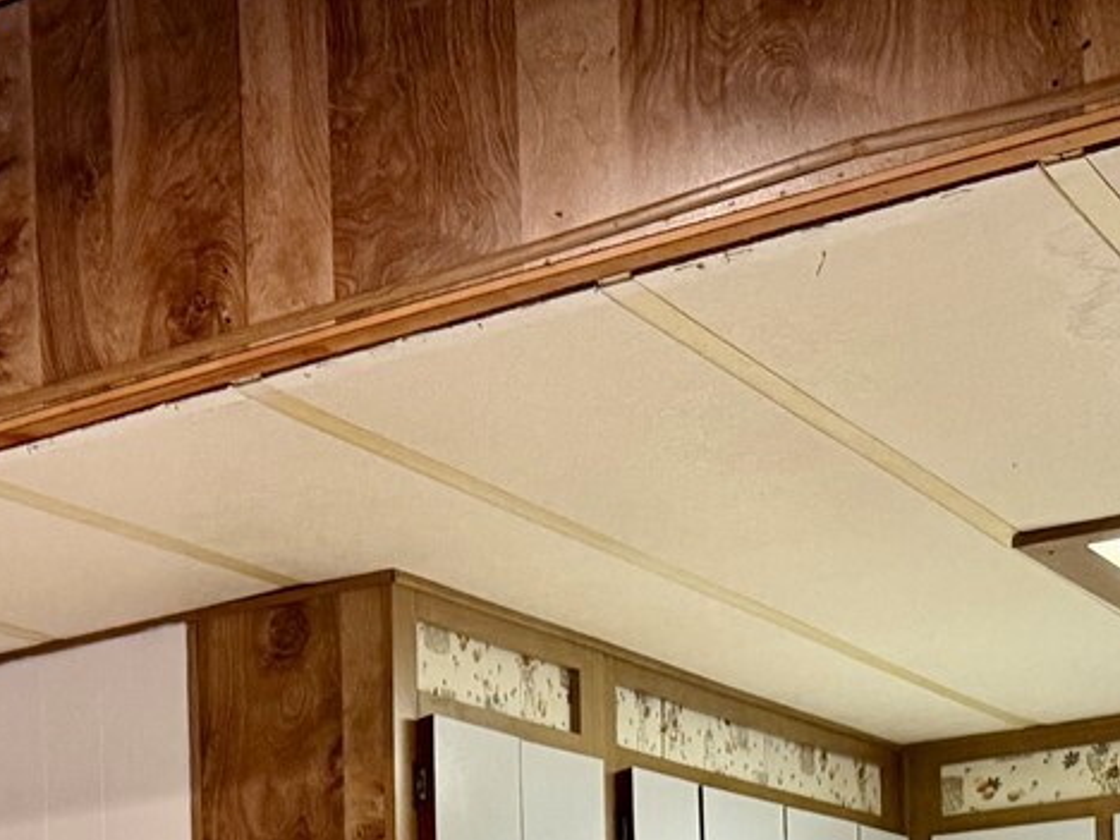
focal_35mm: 82
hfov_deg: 21.7
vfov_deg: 15.9
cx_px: -297
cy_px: 1395
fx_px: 2653
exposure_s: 1/60
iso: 320
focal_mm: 6.76
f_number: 1.78
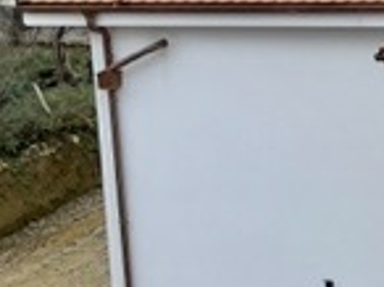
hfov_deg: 14.6
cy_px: -39
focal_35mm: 114
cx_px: 747
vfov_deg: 12.7
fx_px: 1263
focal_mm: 5.1
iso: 32
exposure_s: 1/813
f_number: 1.6
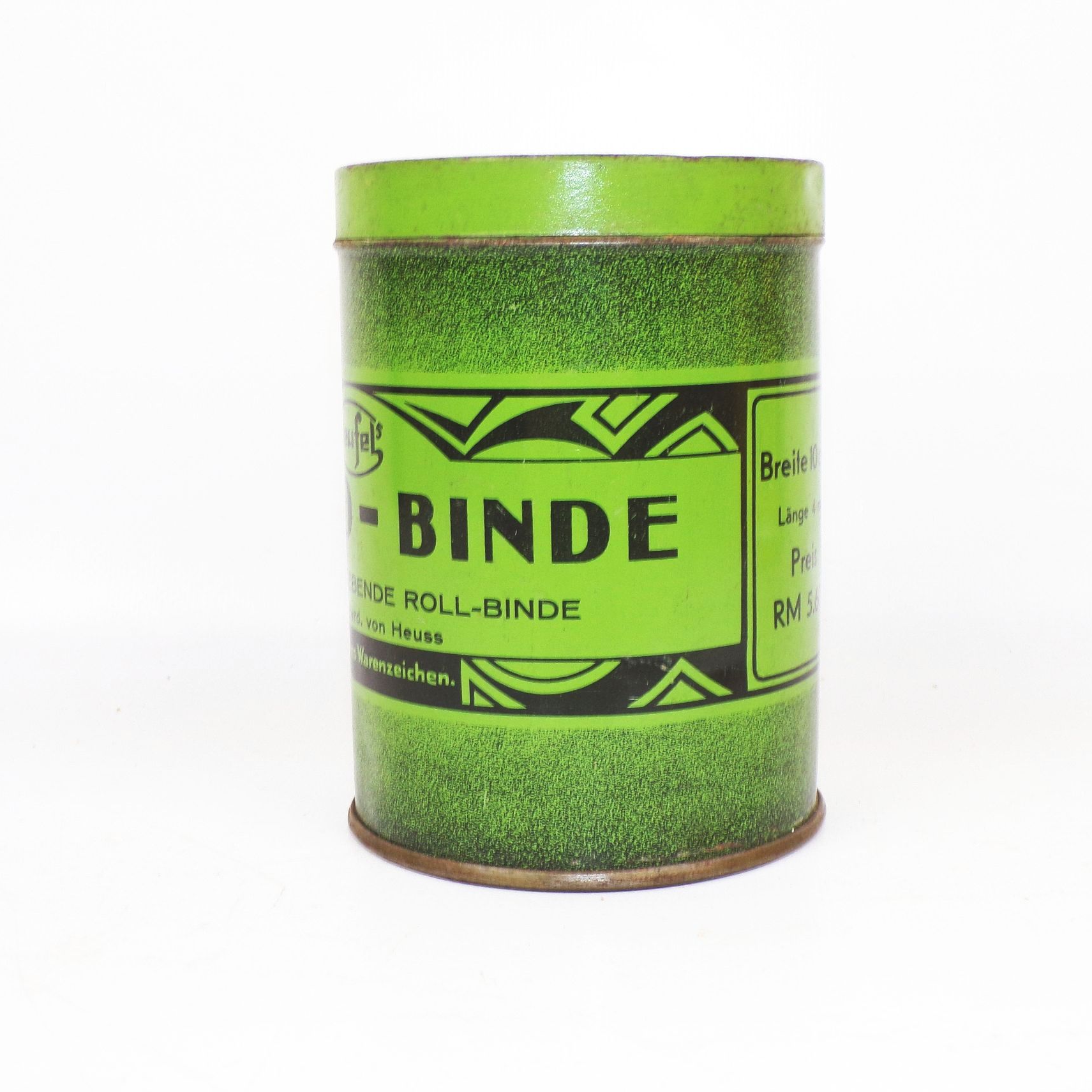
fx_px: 1785
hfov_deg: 34.0
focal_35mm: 50
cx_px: 622
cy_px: 546
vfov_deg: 34.0
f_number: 3.4
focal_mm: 7.6
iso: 80
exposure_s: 1/45
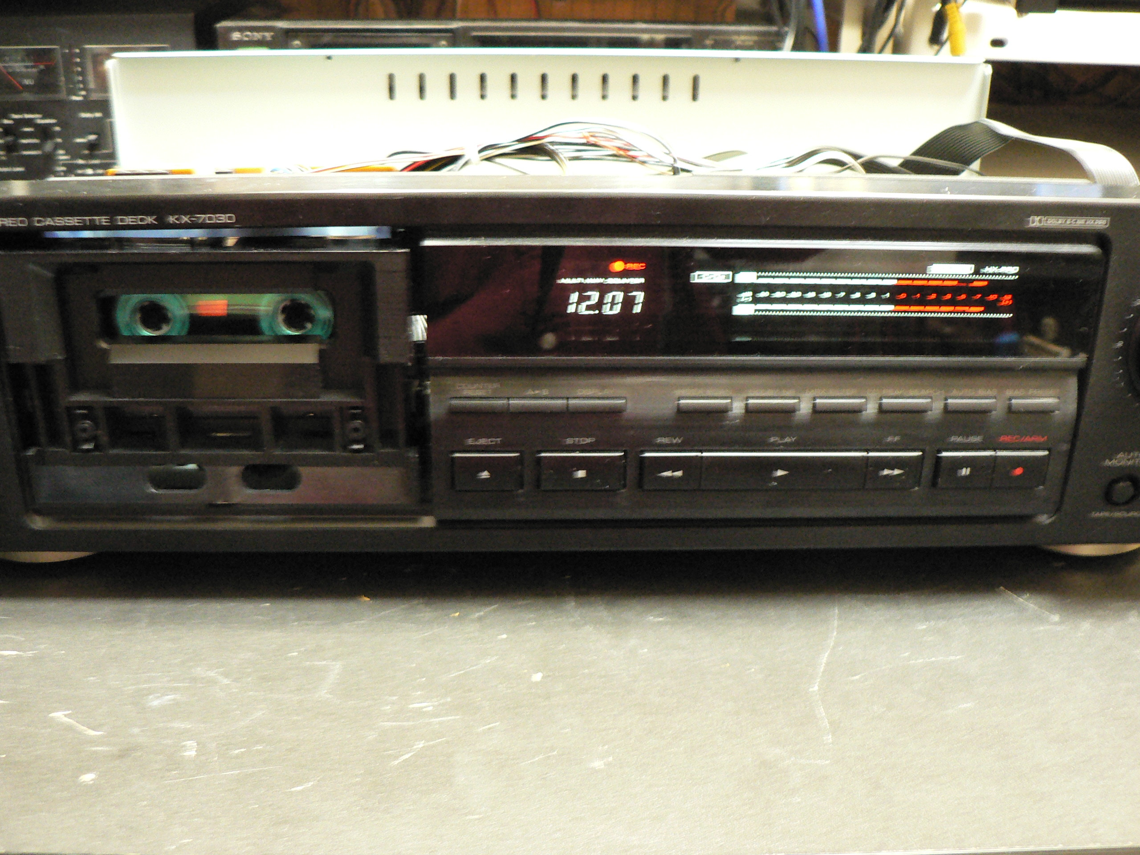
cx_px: 570
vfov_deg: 39.7
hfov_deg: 51.4
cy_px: 428
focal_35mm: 36
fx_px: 1186
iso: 400
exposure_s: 1/6
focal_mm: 6
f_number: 2.8
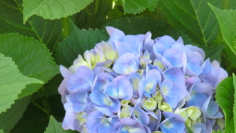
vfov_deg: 8.0
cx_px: 143
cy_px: 106
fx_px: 945
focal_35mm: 151
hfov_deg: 14.2
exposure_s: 1/60
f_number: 5
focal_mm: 18.8
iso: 100
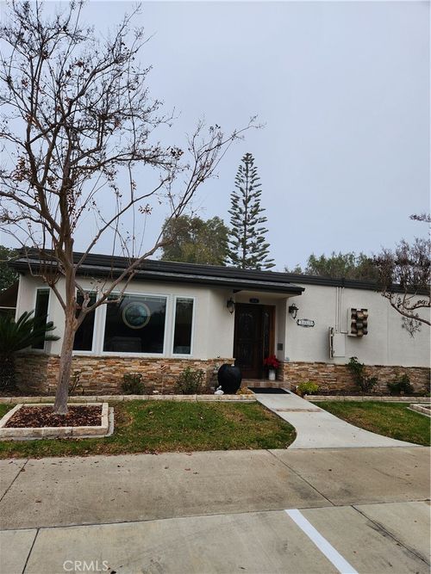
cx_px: 216
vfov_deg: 73.9
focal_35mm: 23
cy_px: 287
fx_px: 382
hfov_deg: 58.9
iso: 50
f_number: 1.8
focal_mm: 5.4
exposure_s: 1/180
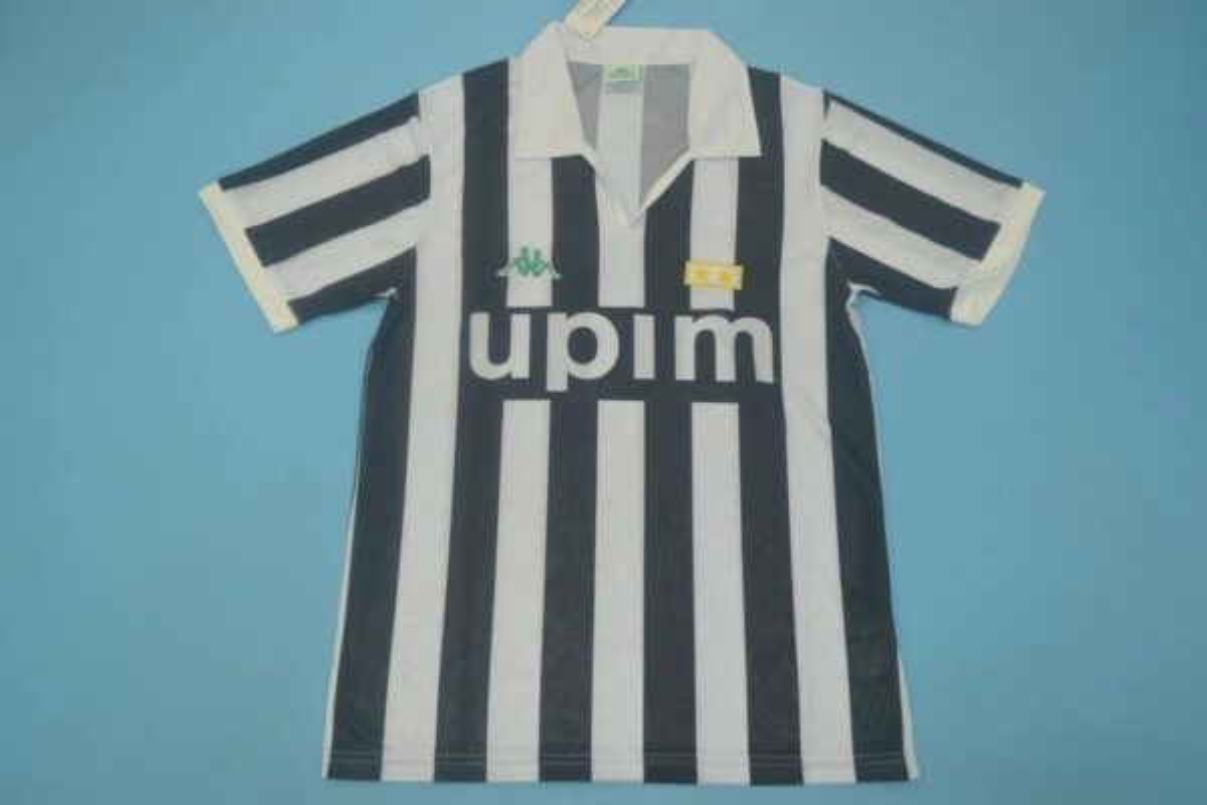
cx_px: 604
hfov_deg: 53.1
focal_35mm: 36
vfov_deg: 36.9
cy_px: 402
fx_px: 1207
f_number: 4
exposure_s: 1/160
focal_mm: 24
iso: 200
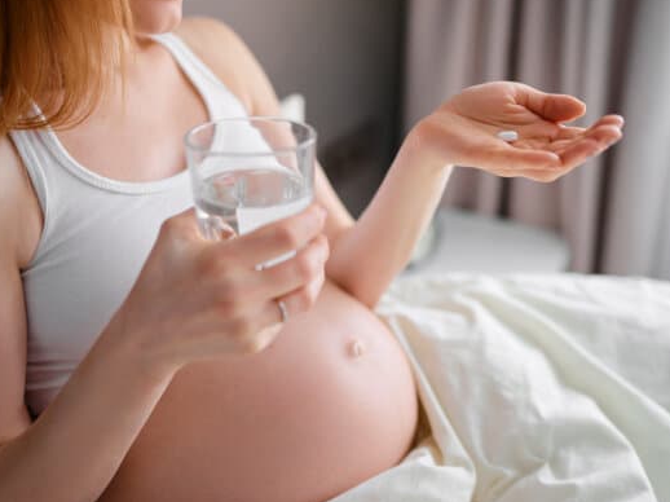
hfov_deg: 47.9
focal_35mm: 39
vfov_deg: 36.8
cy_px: 250
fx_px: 755
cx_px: 332
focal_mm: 35
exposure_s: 1/60
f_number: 1.7
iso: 100
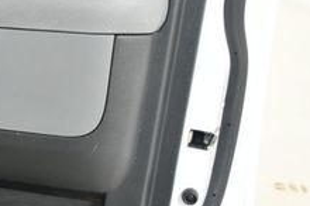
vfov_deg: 13.7
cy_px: 59
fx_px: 851
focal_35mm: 99
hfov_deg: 18.7
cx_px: -123
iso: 100
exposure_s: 1/160
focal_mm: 23
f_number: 3.8
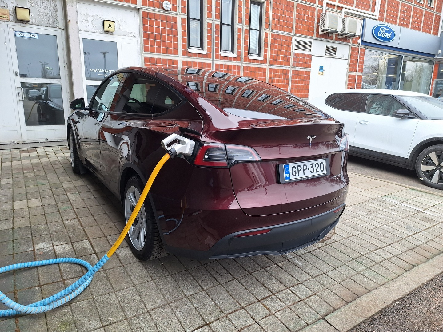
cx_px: 222
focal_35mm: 23
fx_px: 294
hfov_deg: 73.9
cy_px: 166
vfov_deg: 58.9
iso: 40
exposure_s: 1/208
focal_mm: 5.54
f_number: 1.8
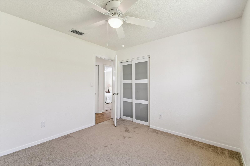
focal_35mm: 15
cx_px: 125
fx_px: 104
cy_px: 83
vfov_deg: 77.3
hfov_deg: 100.4
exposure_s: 1/6
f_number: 8
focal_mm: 10
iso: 200
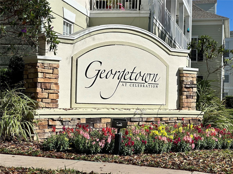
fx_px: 518
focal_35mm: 77
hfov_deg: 25.3
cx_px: 116
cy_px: 87
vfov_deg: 19.1
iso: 32
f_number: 2.8
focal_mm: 9
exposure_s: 1/1946
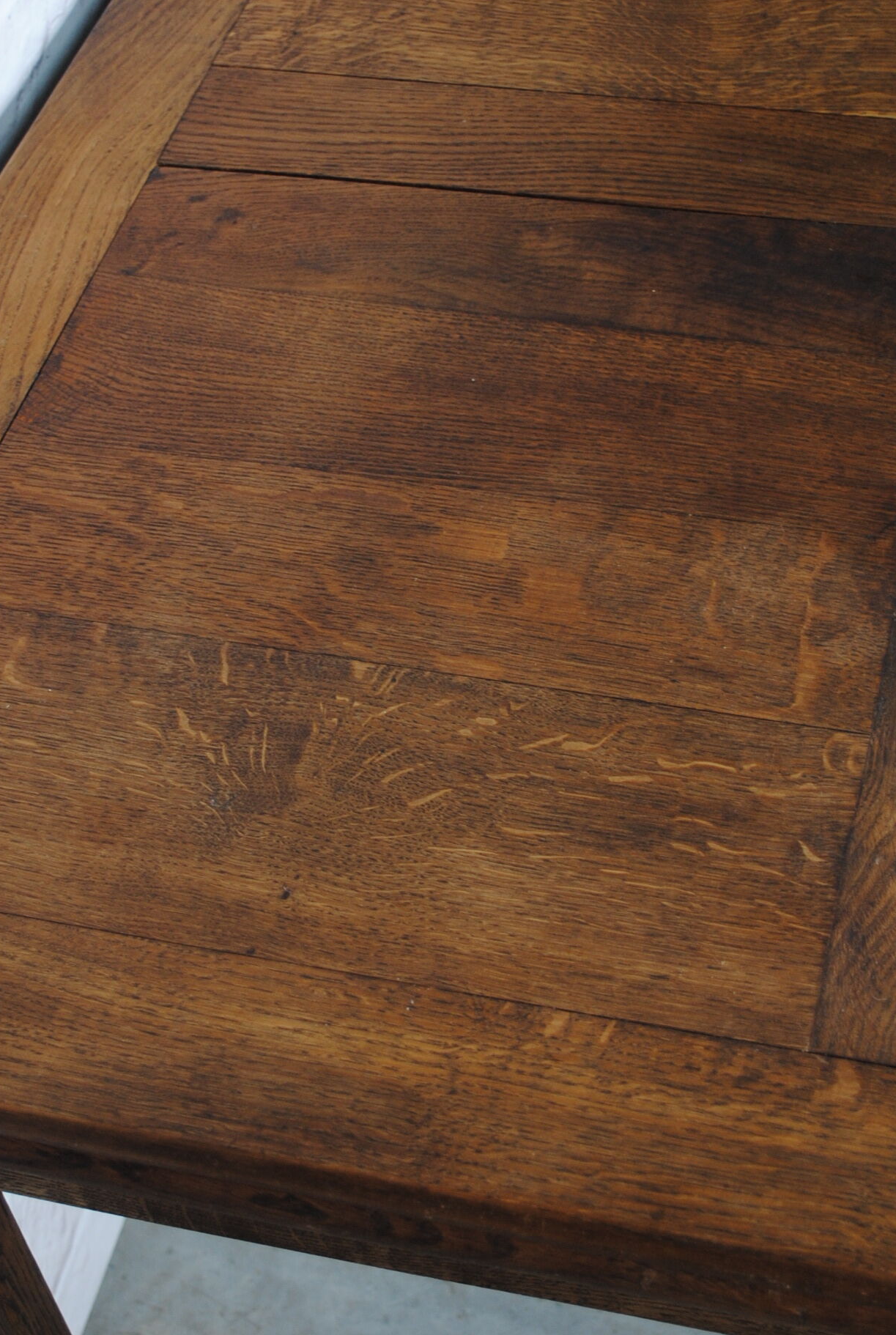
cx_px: 448
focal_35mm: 62
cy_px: 744
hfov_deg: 22.0
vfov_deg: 32.3
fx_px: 2304
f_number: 4.2
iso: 250
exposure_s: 1/30
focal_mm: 26
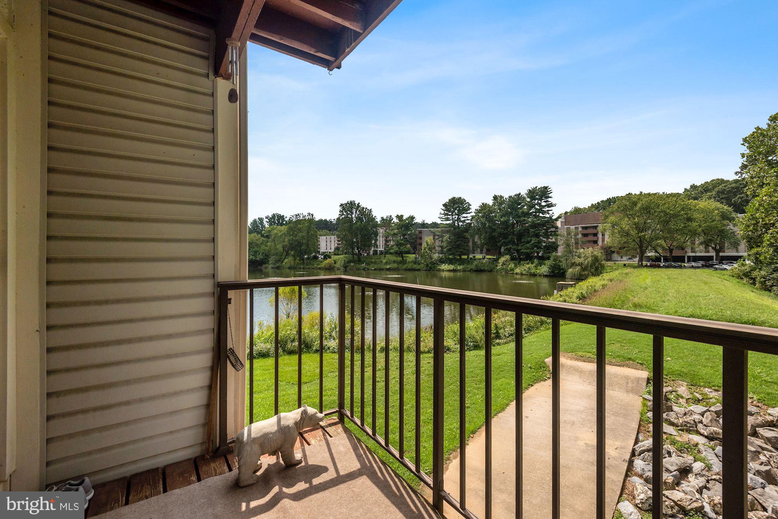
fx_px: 346
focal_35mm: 16
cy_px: 260
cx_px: 389
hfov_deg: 96.7
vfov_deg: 73.8
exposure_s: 1/800
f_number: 8
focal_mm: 16
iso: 400
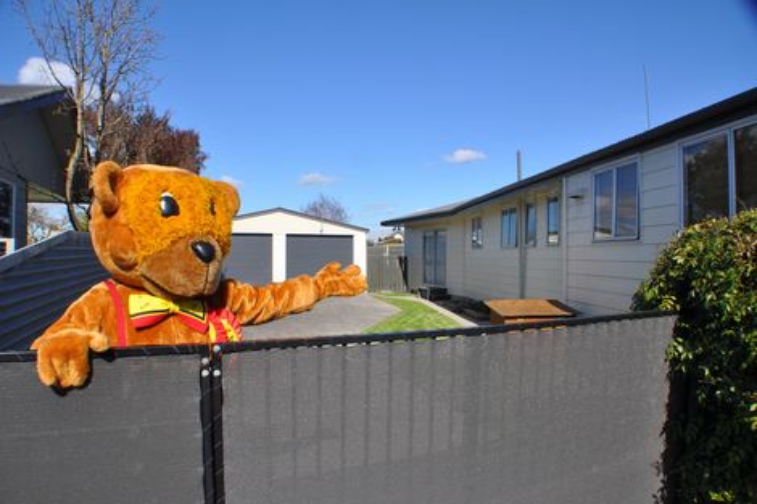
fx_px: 694
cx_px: 378
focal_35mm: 33
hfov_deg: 57.2
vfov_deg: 39.9
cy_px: 252
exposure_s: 1/160
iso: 200
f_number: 13
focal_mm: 22
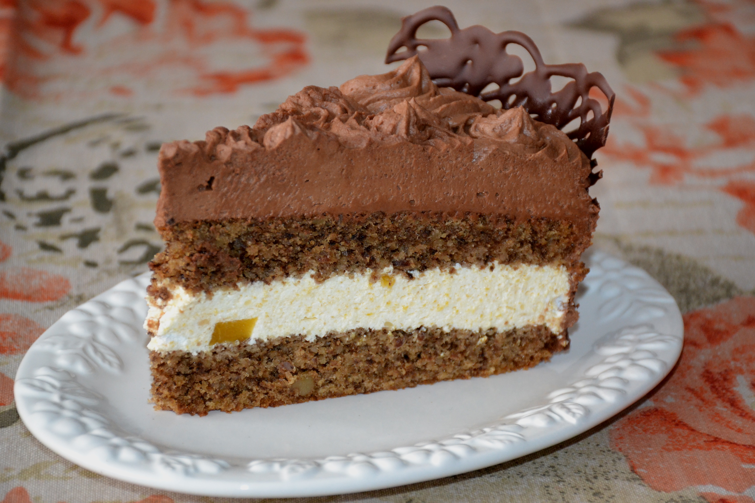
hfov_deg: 15.2
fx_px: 2831
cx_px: 378
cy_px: 252
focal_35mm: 135
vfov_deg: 10.2
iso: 1800
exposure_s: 1/60
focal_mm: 90
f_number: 5.3
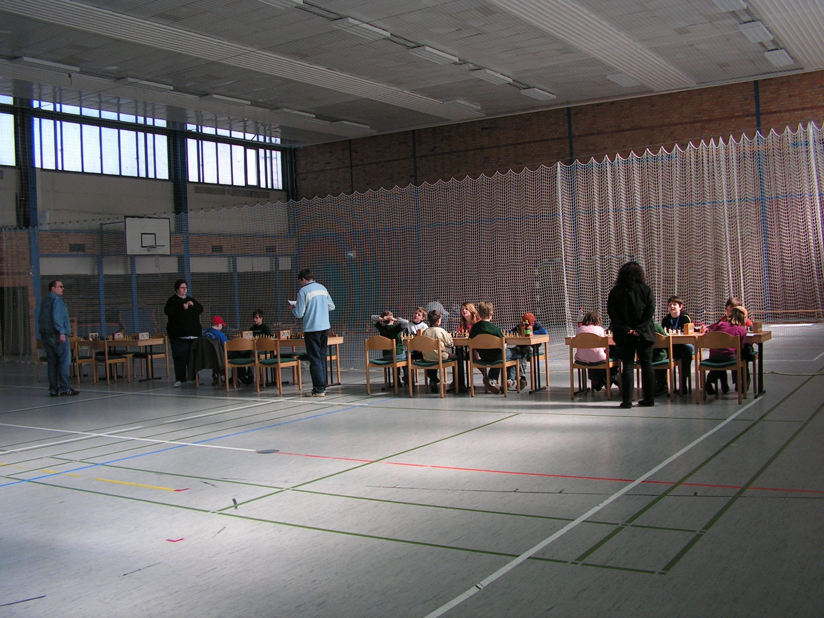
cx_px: 412
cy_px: 309
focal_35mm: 36
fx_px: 857
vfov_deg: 39.7
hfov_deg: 51.4
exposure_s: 1/160
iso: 64
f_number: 3.2
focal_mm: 6
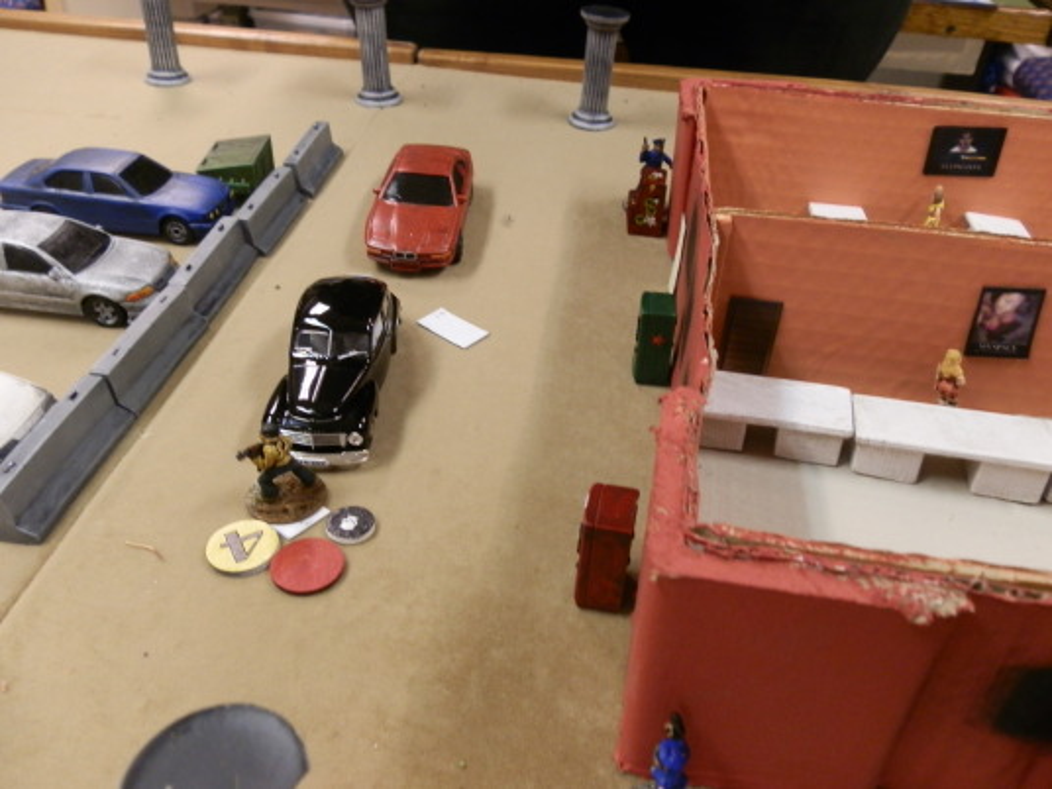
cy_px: 394
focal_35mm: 28
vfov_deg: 49.7
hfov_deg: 63.4
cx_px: 526
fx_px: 851
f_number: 3.1
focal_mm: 5
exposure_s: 1/20
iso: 200
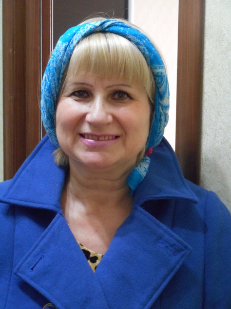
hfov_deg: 19.1
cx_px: 116
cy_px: 154
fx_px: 685
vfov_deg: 25.3
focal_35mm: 77
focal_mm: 13.8
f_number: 5.5
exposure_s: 1/5
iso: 800
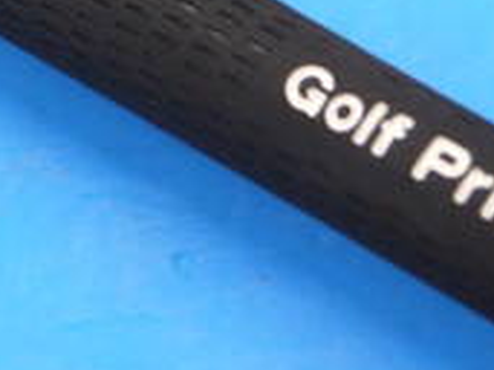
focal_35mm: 314
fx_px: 4478
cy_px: -176
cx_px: -69
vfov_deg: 4.7
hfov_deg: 6.3
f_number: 5.6
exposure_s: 1/80
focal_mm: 42
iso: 640
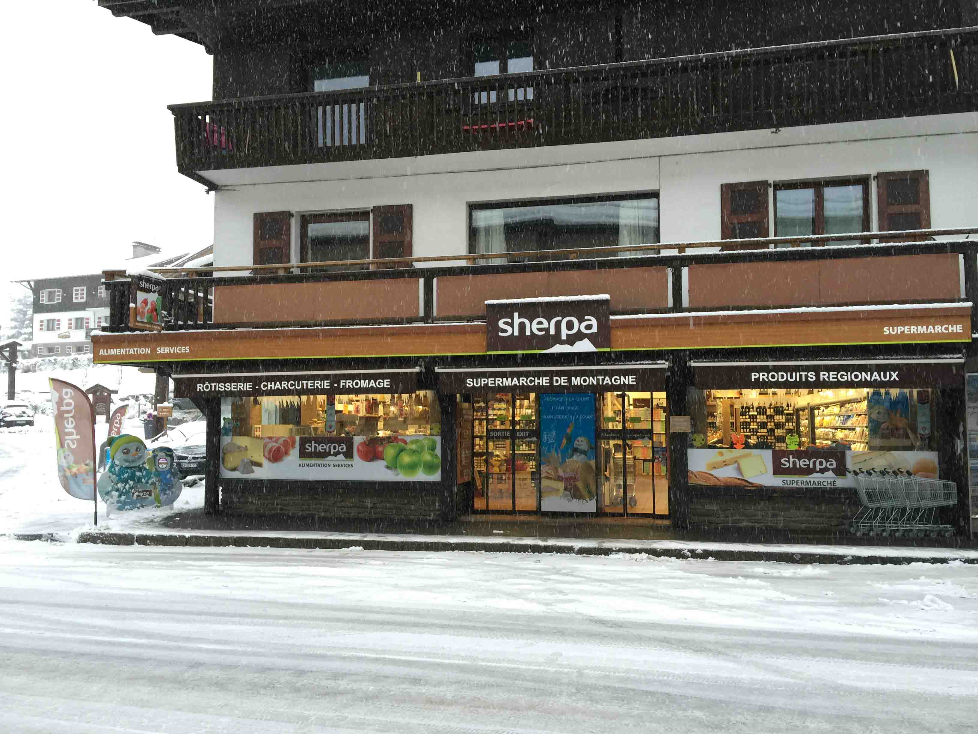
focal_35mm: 29
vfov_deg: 48.2
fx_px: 819
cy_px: 367
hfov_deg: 61.7
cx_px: 489
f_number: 2.2
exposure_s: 1/33
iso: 32
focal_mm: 4.15
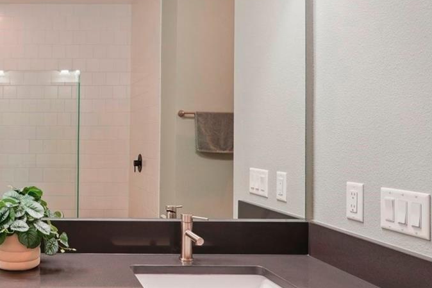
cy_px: 128
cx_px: 30
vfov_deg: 35.0
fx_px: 456
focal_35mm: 38
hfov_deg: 45.2
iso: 400
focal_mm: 16
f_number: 8
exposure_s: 1/20
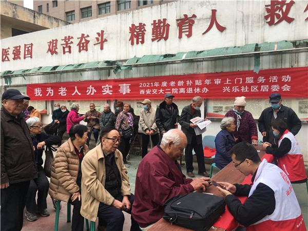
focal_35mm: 29
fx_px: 258
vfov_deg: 48.2
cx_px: 154
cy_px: 116
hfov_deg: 61.7
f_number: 2.2
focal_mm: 4.15
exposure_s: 1/496
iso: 25
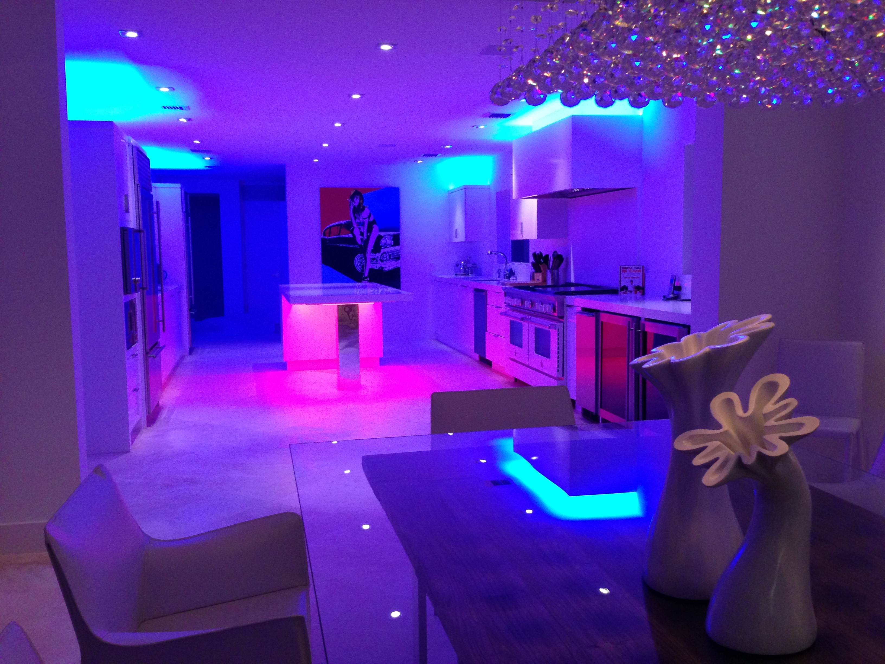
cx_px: 442
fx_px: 844
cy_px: 332
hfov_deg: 55.4
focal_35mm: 33
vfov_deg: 42.9
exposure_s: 1/20
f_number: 2.4
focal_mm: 4.13
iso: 250
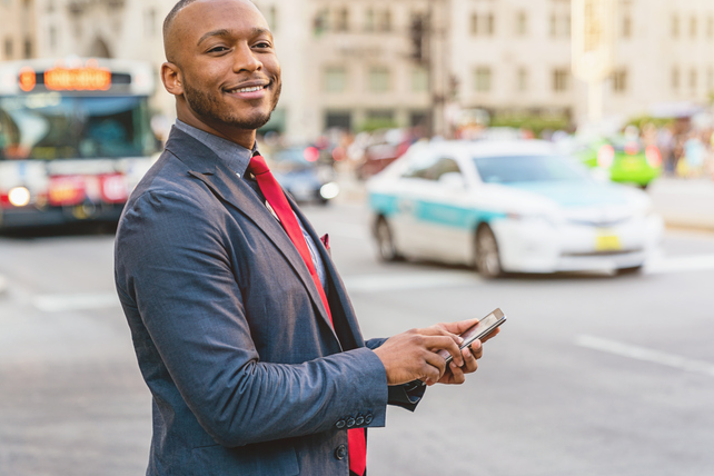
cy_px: 221
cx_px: 359
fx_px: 1567
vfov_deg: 17.3
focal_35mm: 79
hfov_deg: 25.7
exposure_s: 1/250
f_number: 2.8
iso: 250
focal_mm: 70
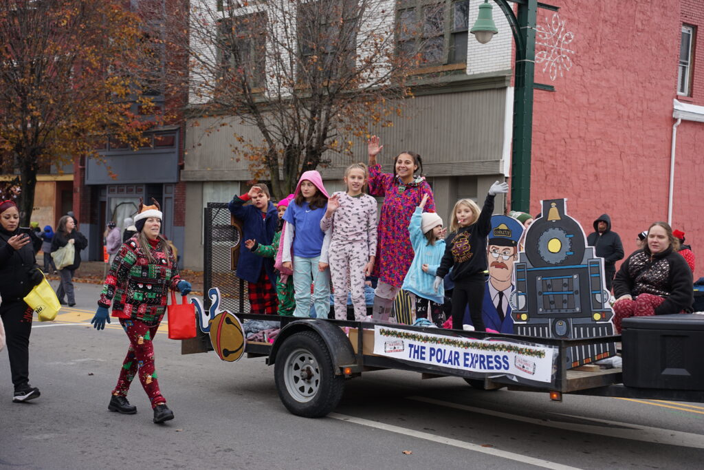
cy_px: 235
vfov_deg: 24.2
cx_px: 352
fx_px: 1095
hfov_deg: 35.6
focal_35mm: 56
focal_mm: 56
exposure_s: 1/160
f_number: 4
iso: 125
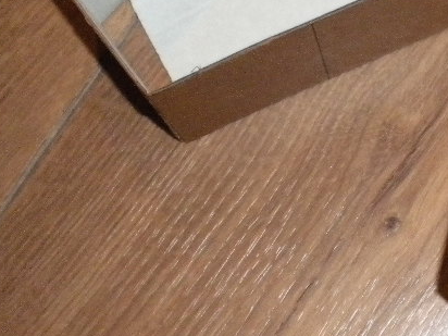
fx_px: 1126
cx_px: 471
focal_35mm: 87
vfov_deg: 16.8
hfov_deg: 21.5
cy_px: 54
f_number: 4.6
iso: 800
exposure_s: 1/30
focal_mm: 6.3
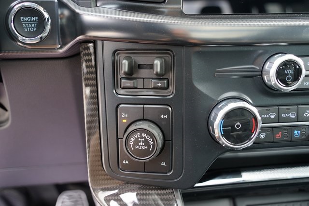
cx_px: 154
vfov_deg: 37.9
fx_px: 300
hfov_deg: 54.4
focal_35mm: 35
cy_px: 103
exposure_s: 1/60
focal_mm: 35
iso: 800
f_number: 4
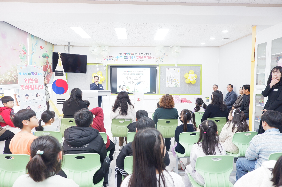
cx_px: 141
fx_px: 180
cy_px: 94
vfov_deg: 55.0
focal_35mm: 23
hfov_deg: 76.1
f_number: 4
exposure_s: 1/34
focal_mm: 15.2
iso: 800
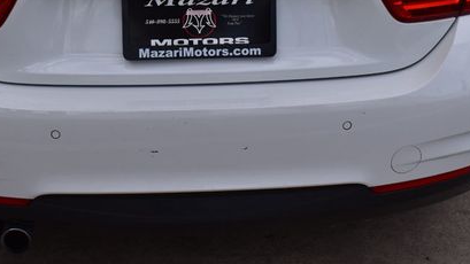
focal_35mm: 59
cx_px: 209
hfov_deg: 35.4
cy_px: 40
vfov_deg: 20.1
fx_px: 735
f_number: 11
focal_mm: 24
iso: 400
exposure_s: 1/500
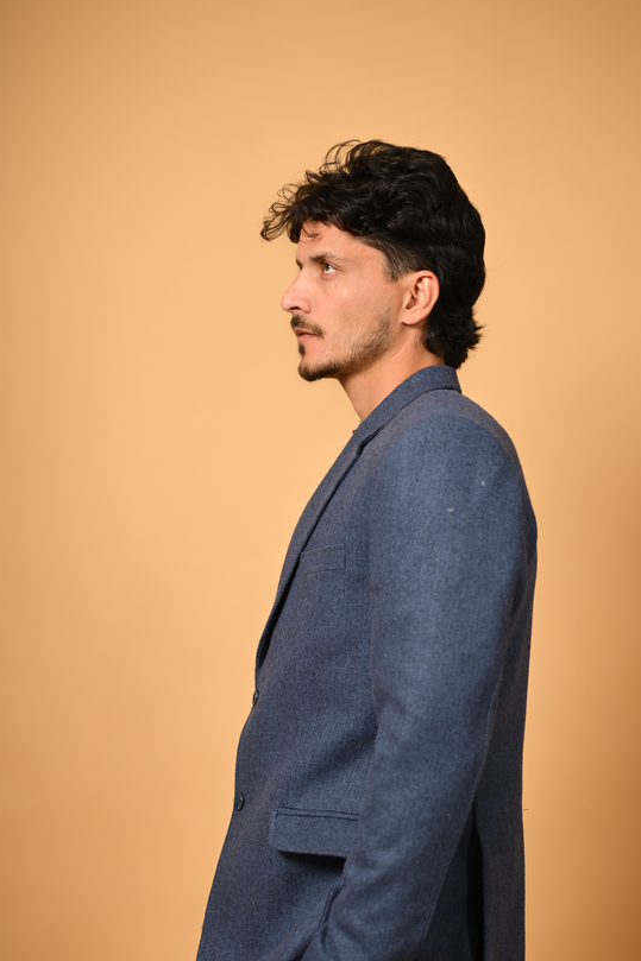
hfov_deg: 20.0
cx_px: 334
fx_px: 1817
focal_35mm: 68
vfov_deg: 29.6
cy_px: 588
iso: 160
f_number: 2.2
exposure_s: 1/1000
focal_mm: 50
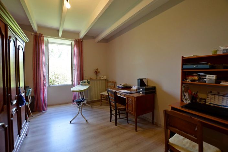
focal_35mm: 15
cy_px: 76
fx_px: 95
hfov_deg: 100.5
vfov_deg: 77.2
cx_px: 114
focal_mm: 10
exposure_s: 1/60
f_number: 4
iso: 400
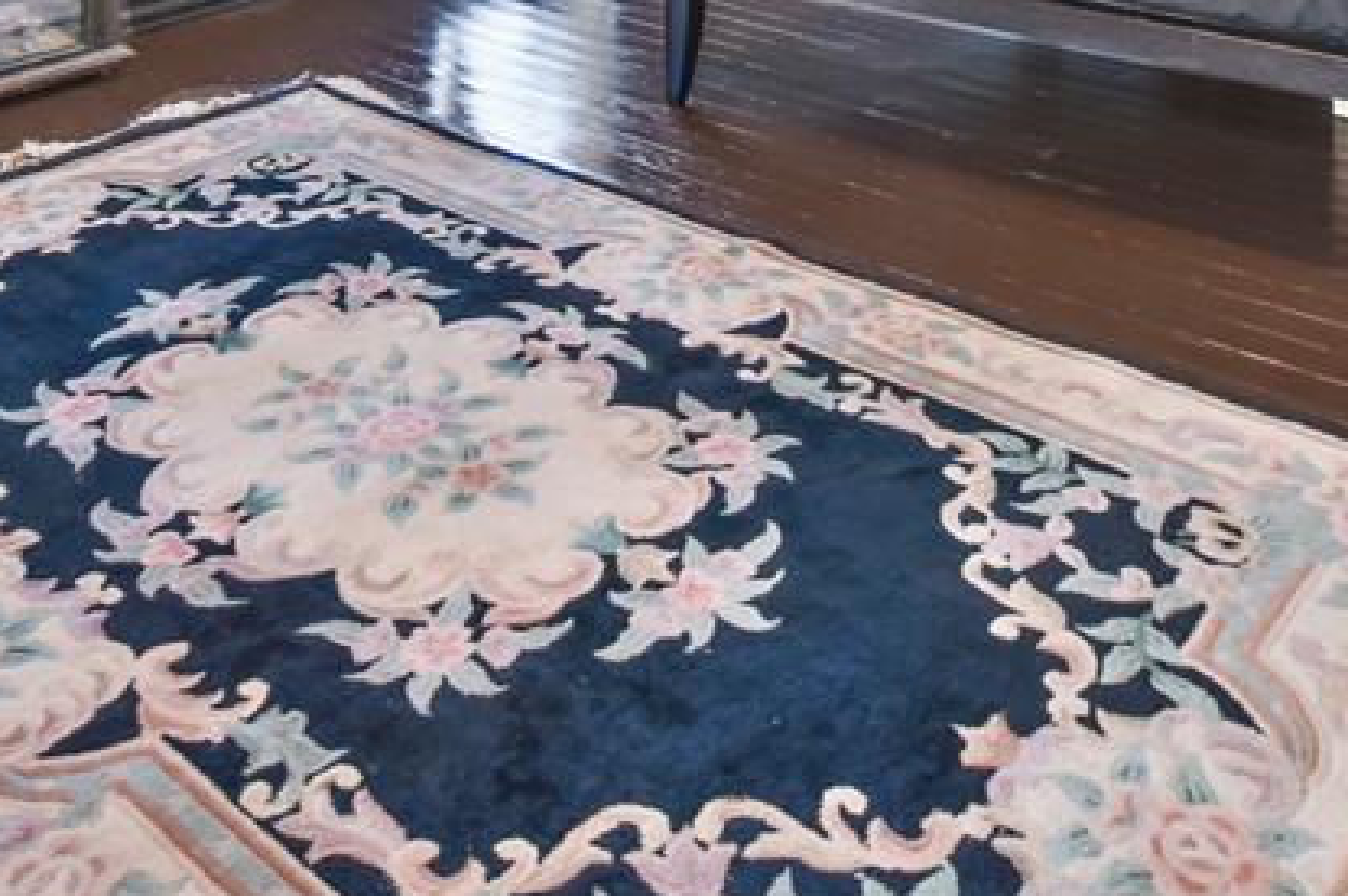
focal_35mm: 37
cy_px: -195
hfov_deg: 51.9
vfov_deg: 30.2
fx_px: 1384
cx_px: 646
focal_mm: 10
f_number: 8
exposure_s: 1/6
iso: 320
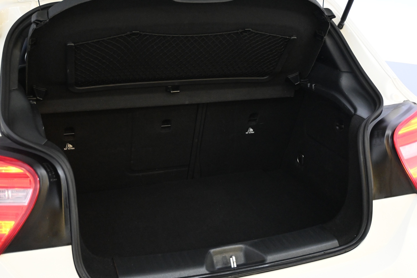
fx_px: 504
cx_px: 208
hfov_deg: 45.0
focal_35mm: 44
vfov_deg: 30.8
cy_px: 139
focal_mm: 29
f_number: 4.8
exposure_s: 1/50
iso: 4500
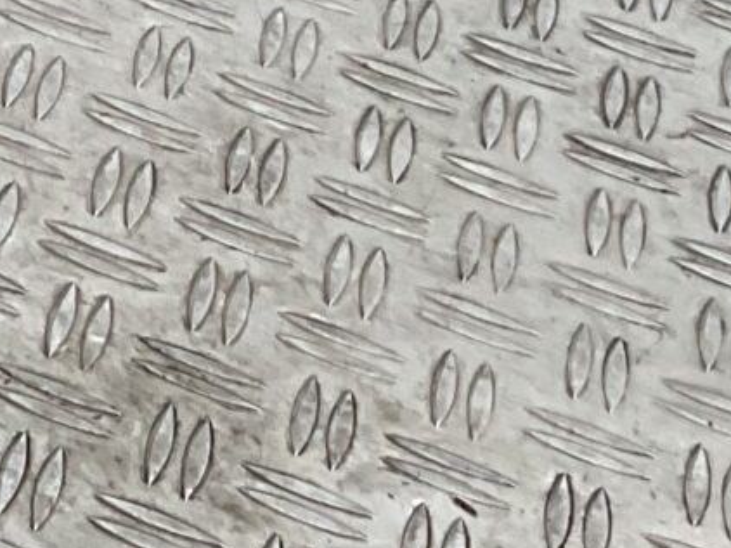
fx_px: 3715
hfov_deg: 10.0
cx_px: -942
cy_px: -902
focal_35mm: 176
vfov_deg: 7.7
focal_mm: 3
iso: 25
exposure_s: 1/120
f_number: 1.8
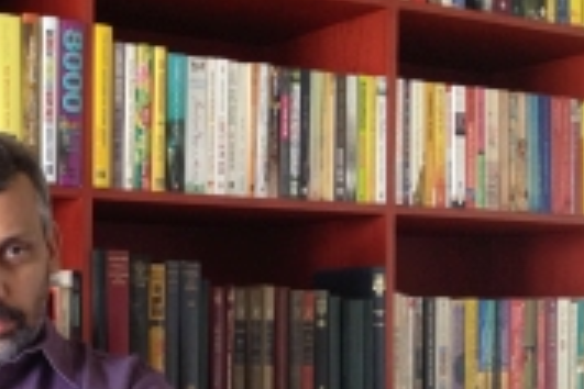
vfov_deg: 17.3
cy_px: 341
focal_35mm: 78
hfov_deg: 25.3
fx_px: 1265
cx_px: 69
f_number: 2.4
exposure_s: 1/20
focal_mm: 4.28
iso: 125
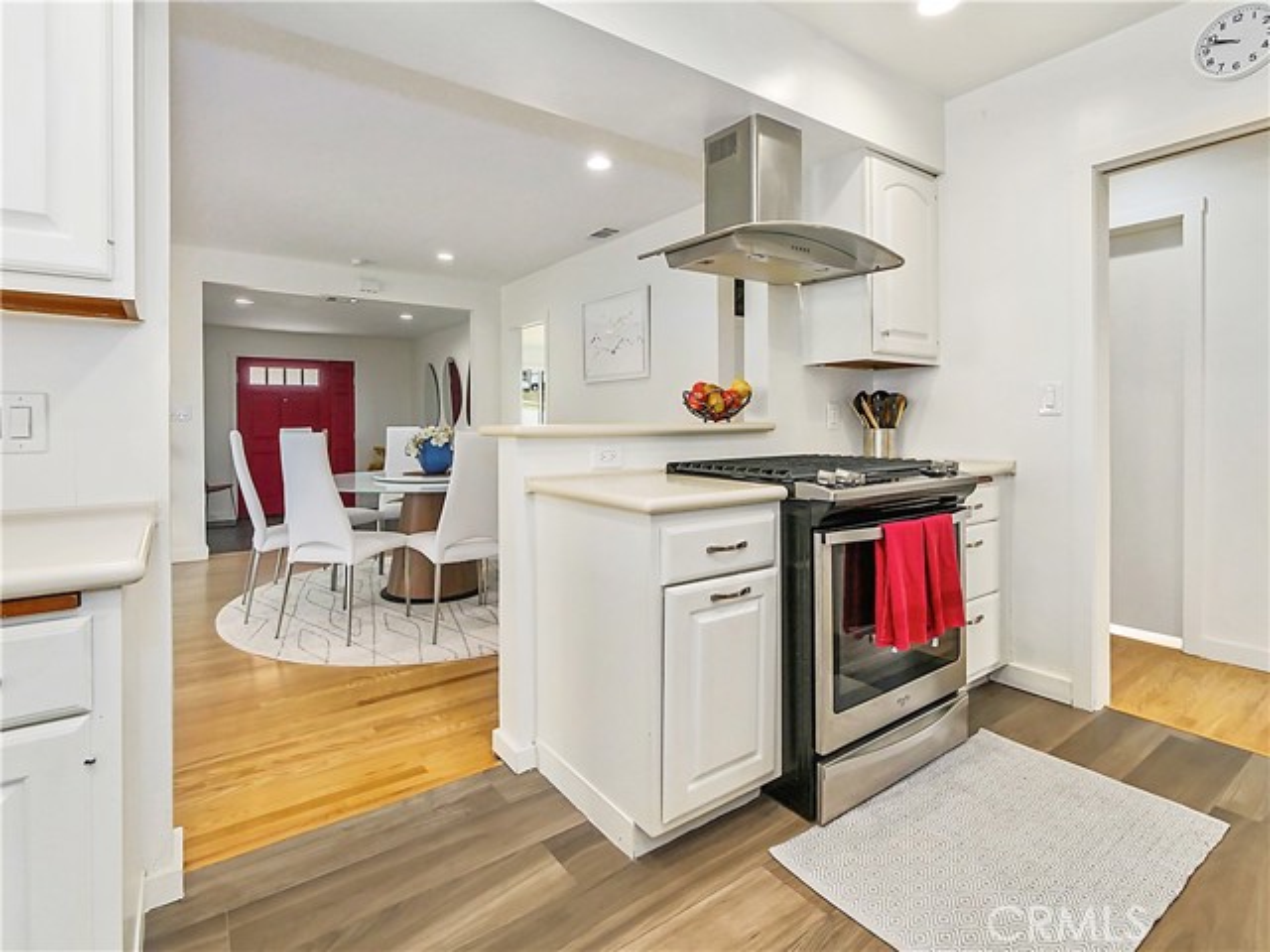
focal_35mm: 16
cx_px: 635
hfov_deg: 94.5
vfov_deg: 78.1
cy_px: 476
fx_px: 587
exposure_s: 1/320
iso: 1250
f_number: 14
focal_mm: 8
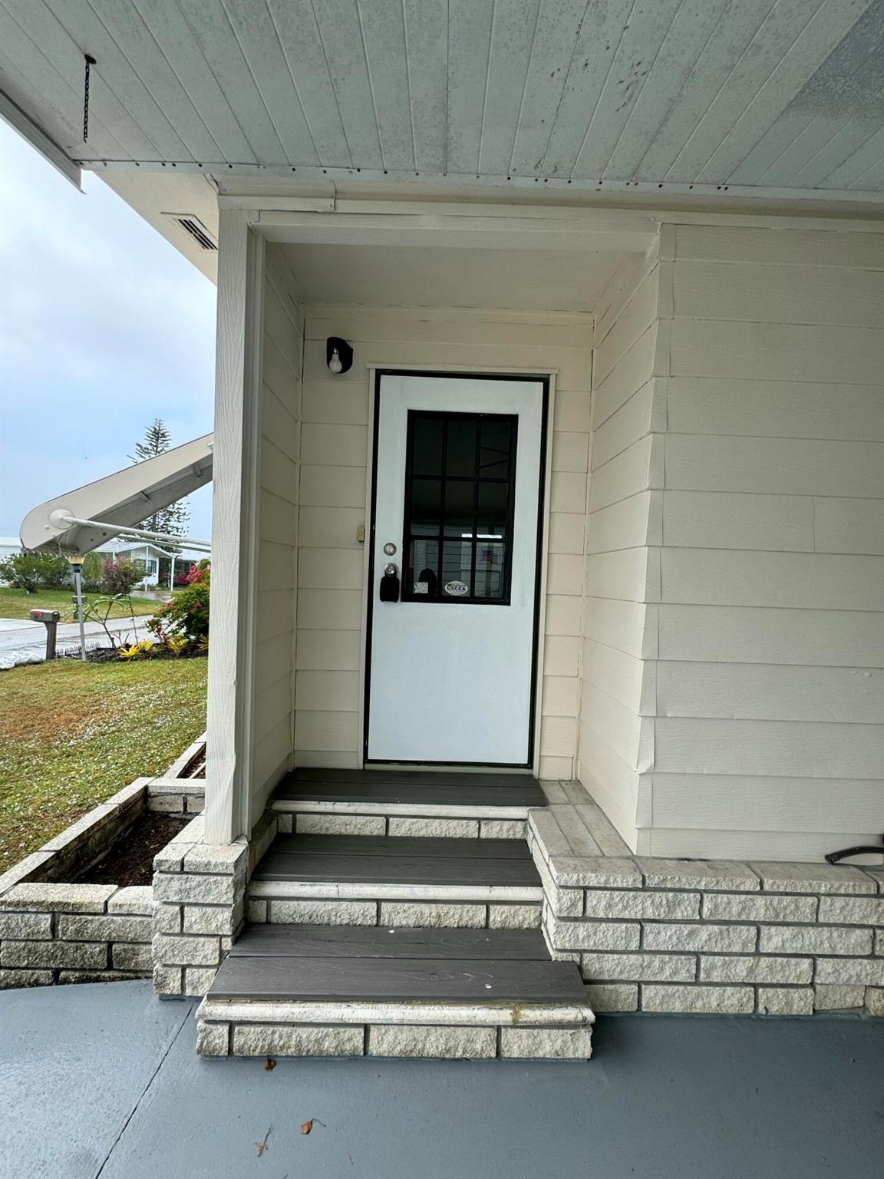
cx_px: 442
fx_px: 477
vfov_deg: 102.1
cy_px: 590
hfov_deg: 85.7
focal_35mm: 14
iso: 40
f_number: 2.2
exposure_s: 1/115
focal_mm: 2.22
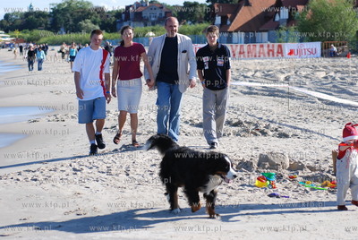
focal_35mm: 120
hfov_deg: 17.0
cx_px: 179
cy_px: 120
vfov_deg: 11.5
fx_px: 1195
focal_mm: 80
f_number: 3.5
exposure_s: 1/1000
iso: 200
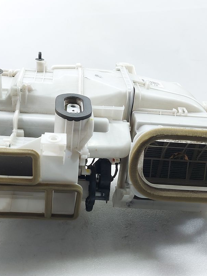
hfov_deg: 35.1
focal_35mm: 41
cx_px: 90
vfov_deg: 45.8
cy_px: 135
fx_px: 327
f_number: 1.8
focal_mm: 5.23
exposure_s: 1/50
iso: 80
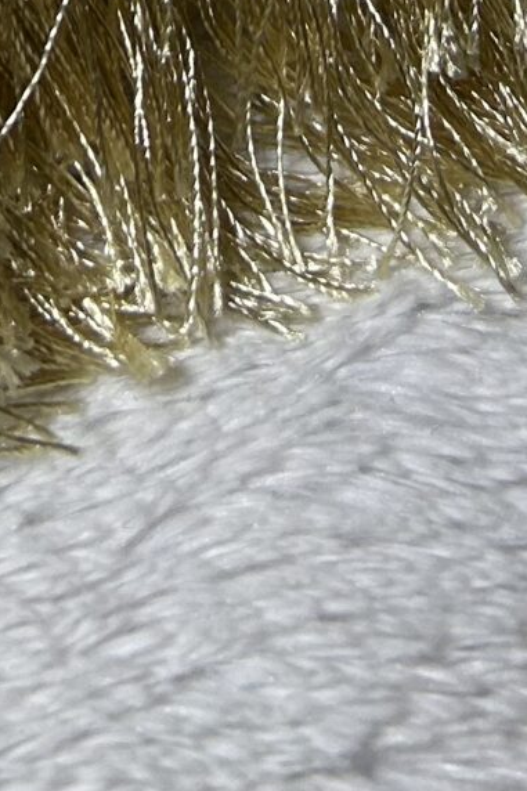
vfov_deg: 13.7
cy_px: -924
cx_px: -26
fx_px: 2658
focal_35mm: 121
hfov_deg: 11.2
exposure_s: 1/1079
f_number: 1.5
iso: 50
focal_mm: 5.7
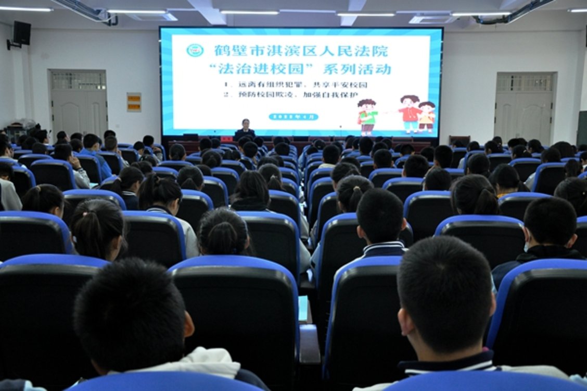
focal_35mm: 38
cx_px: 294
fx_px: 611
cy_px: 196
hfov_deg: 51.3
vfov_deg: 35.4
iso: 800
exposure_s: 1/30
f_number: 4
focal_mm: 25
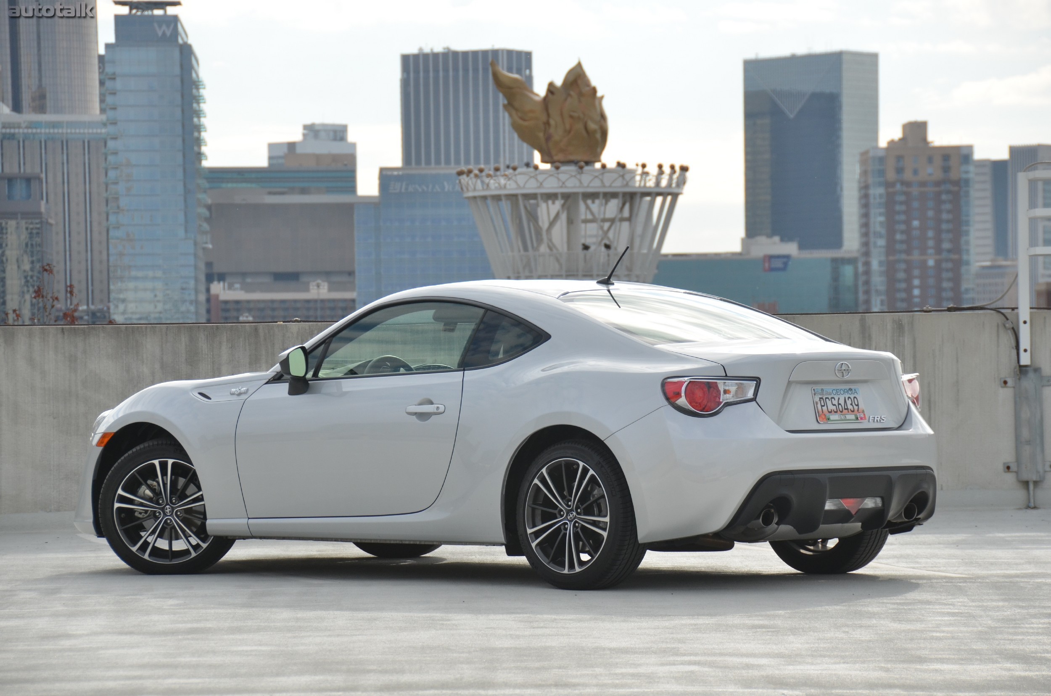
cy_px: 348
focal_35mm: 158
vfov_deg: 8.7
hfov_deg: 13.1
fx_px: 4589
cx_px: 526
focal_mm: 105
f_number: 6.3
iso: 400
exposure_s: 1/1600
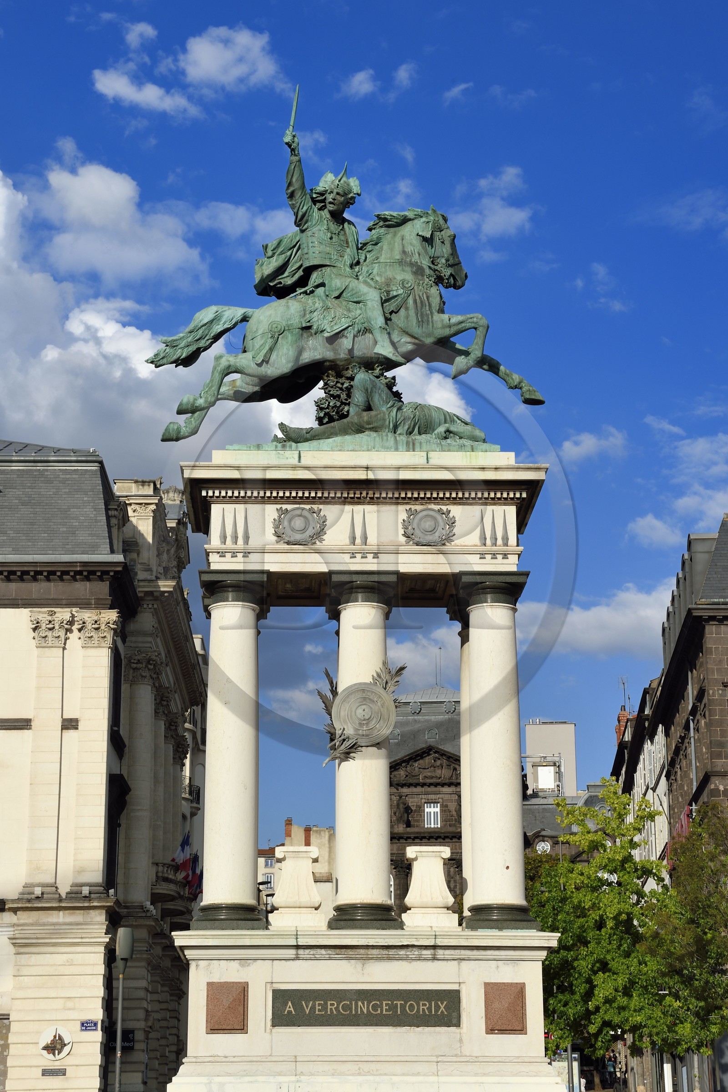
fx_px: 2123
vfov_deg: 28.8
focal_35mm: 70
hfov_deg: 19.5
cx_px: 364
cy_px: 546
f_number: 14
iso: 200
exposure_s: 1/250
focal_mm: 70
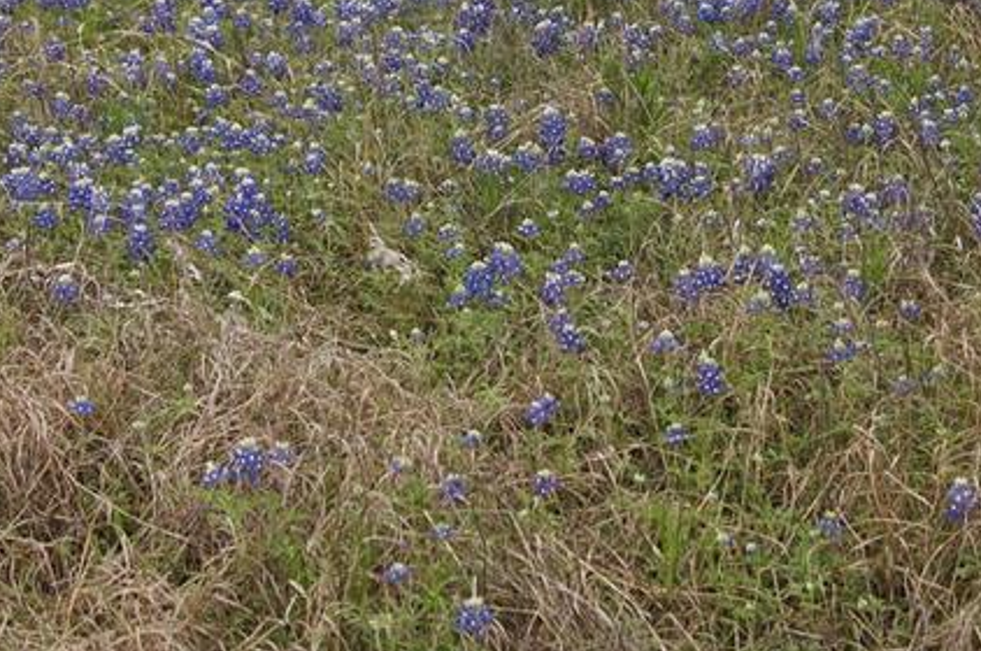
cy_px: -2
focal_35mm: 102
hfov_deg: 20.0
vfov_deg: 13.2
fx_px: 2775
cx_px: 549
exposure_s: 1/400
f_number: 2.8
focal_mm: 28
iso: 100
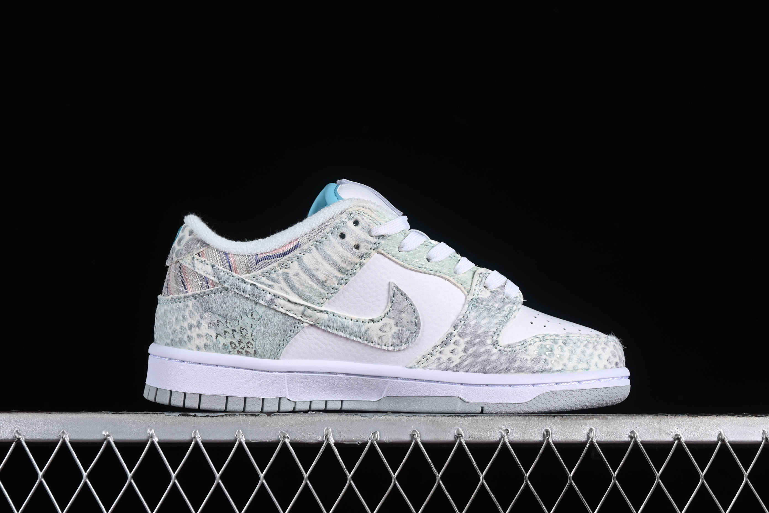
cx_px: 384
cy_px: 256
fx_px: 1602
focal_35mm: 75
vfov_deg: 18.2
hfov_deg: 27.0
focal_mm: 50
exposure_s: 1/80
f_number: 8
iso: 160
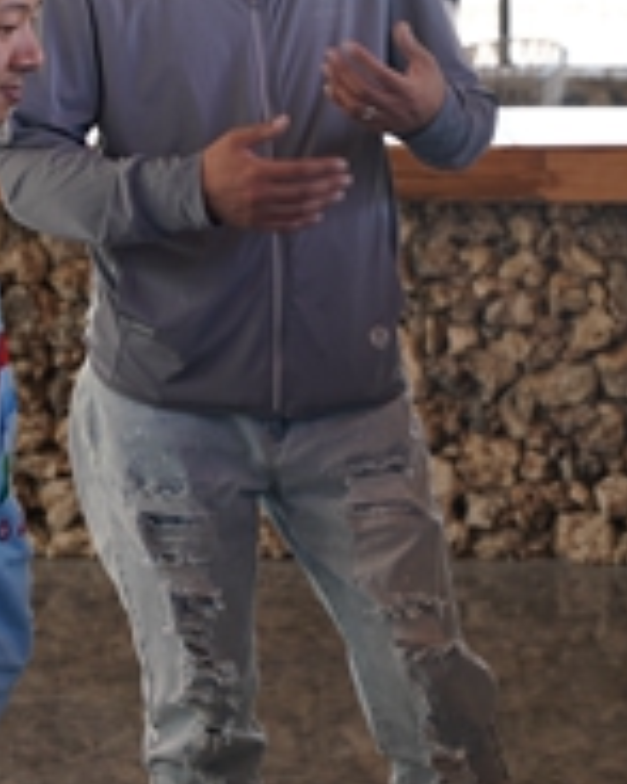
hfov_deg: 11.8
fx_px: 3024
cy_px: 281
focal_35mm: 130
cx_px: 401
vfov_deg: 14.8
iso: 250
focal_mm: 51.1
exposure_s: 1/60
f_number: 4
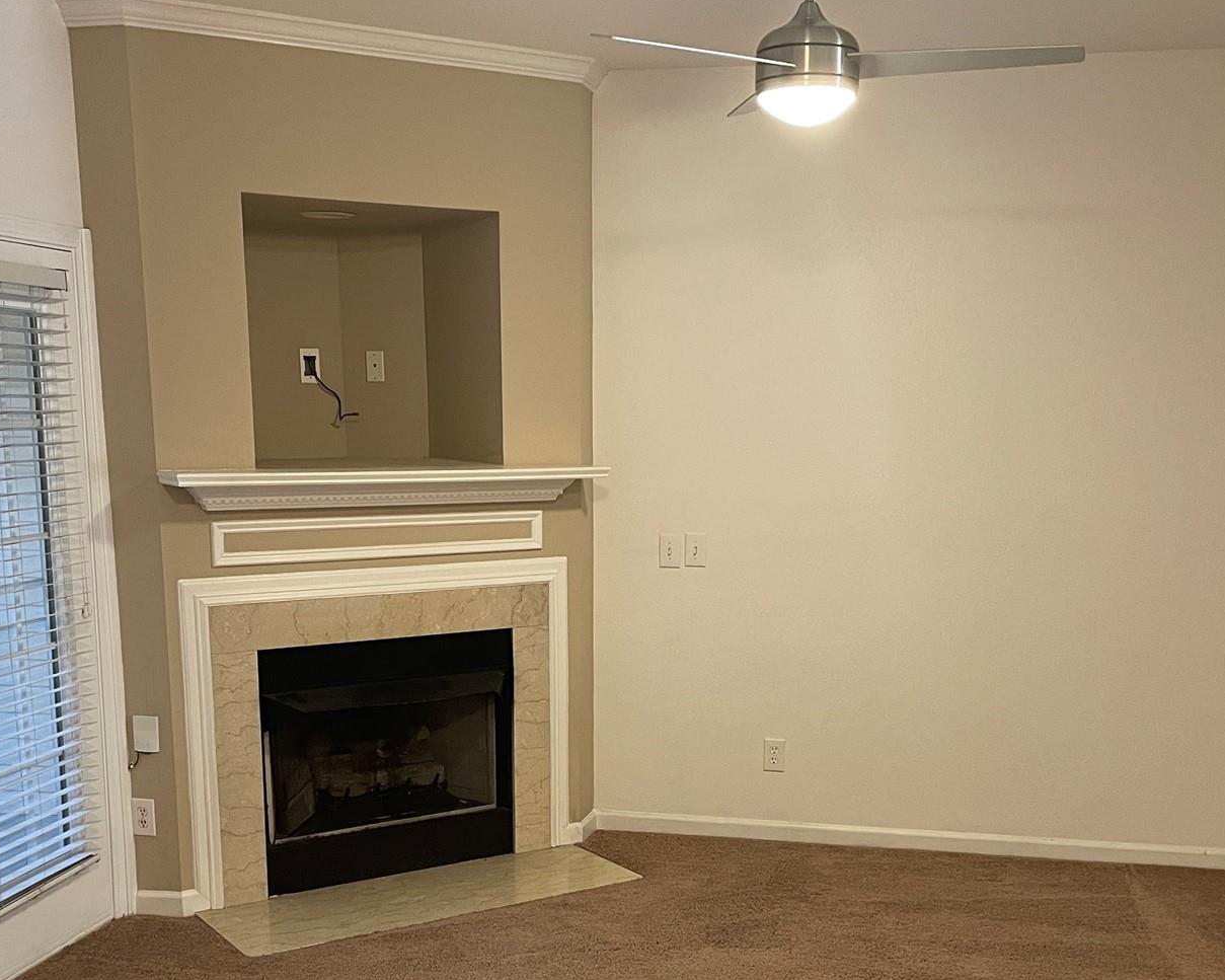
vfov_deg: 34.1
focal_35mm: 43
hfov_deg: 42.9
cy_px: 739
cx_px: 632
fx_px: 1559
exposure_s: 1/60
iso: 160
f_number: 1.6
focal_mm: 4.2
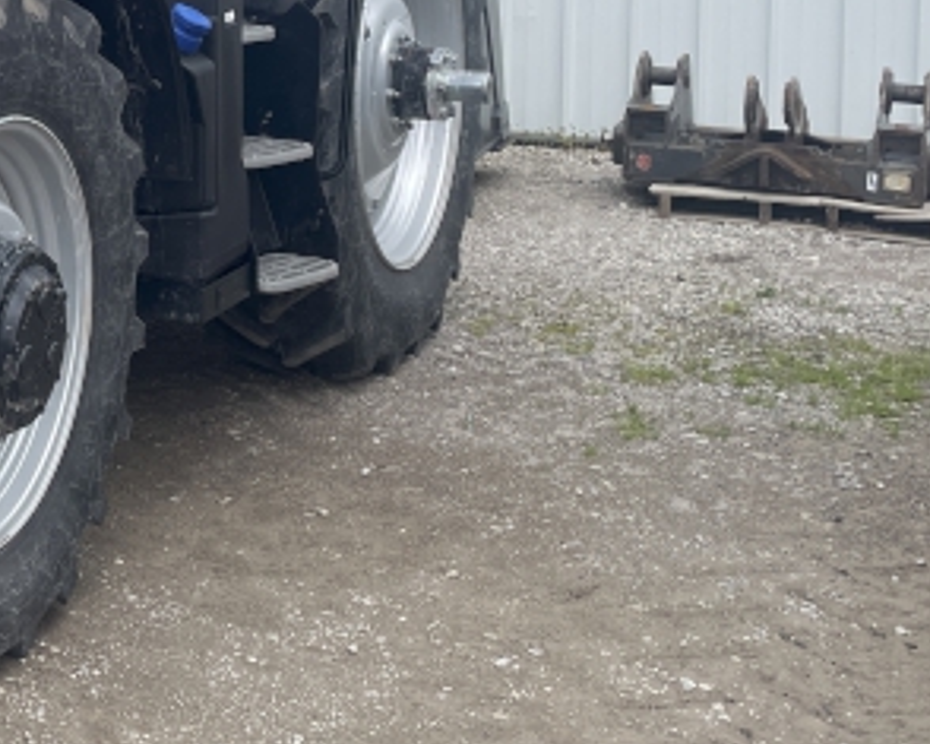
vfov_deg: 21.2
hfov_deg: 24.8
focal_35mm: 69
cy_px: -54
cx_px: -196
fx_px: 1899
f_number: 1.6
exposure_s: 1/1511
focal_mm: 4.2
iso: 32
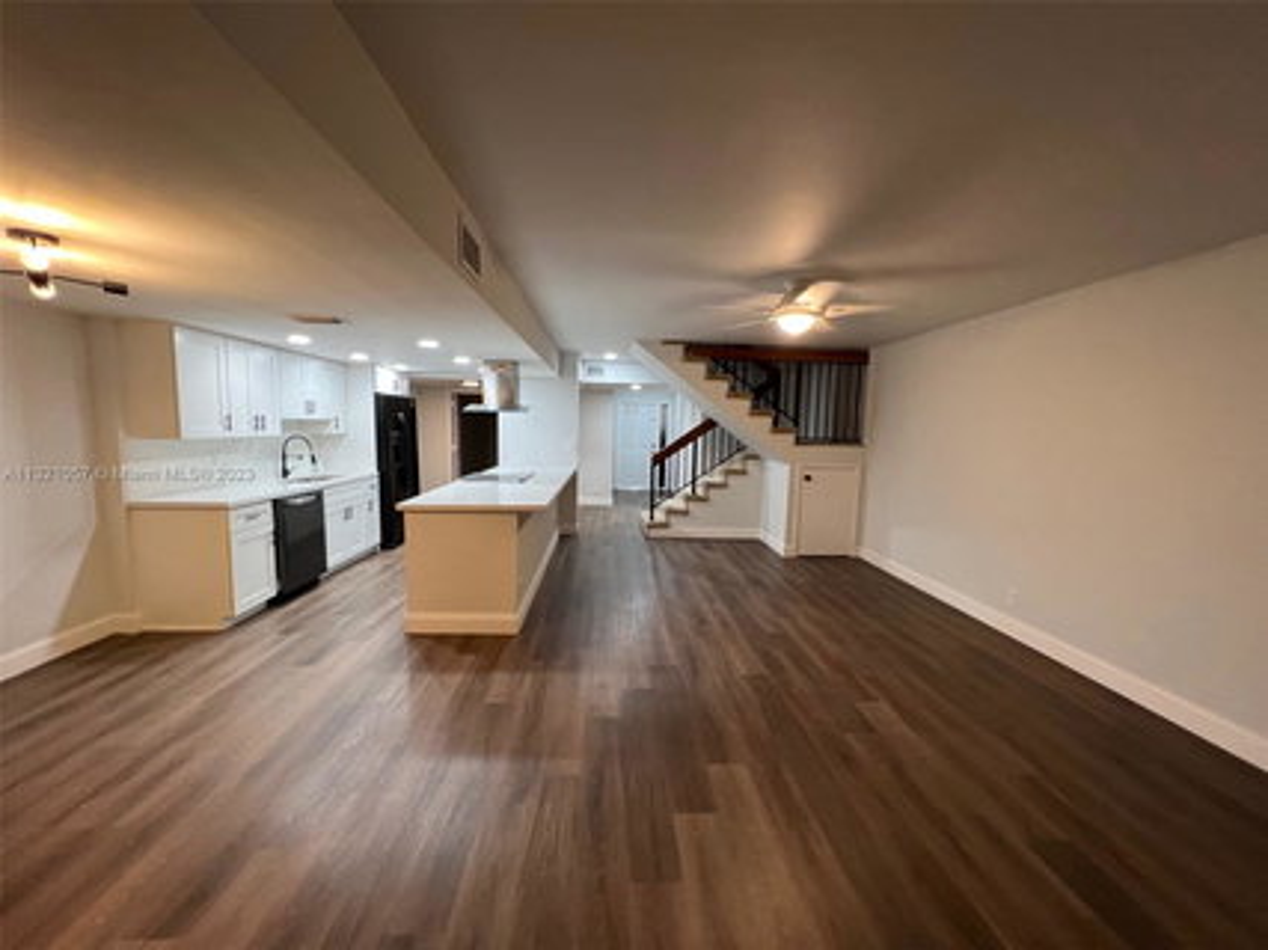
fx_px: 476
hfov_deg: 106.2
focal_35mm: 13
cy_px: 475
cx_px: 634
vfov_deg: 89.9
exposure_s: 1/60
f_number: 1.8
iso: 160
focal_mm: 1.57
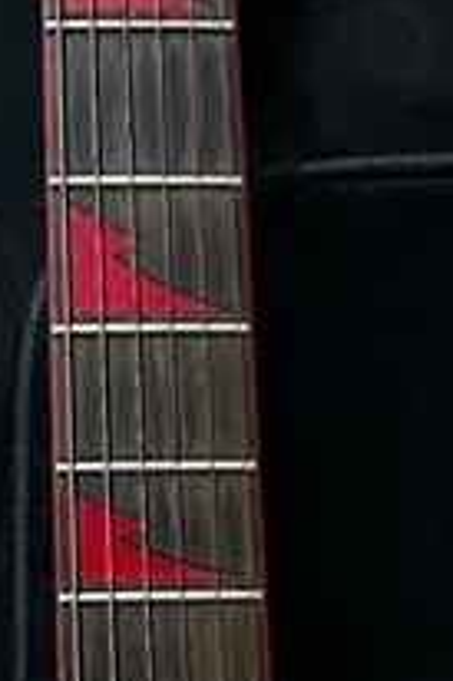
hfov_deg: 8.5
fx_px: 3063
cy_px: 1243
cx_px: 308
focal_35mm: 162
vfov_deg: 11.7
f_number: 1.78
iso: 1000
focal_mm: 6.86
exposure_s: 1/33
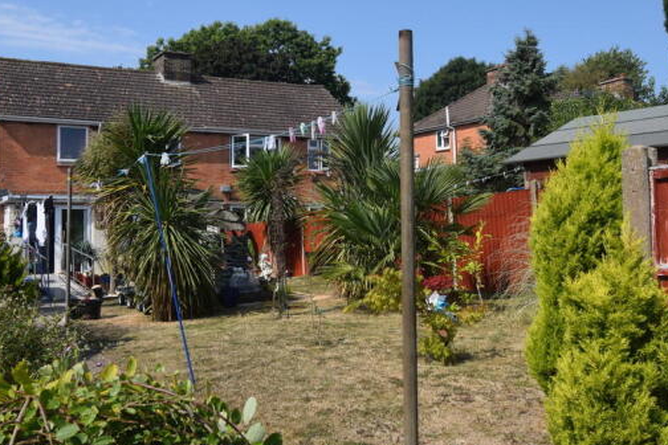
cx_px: 271
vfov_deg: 34.2
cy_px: 193
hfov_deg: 49.3
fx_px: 724
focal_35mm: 39
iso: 200
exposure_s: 1/400
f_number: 10
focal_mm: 20
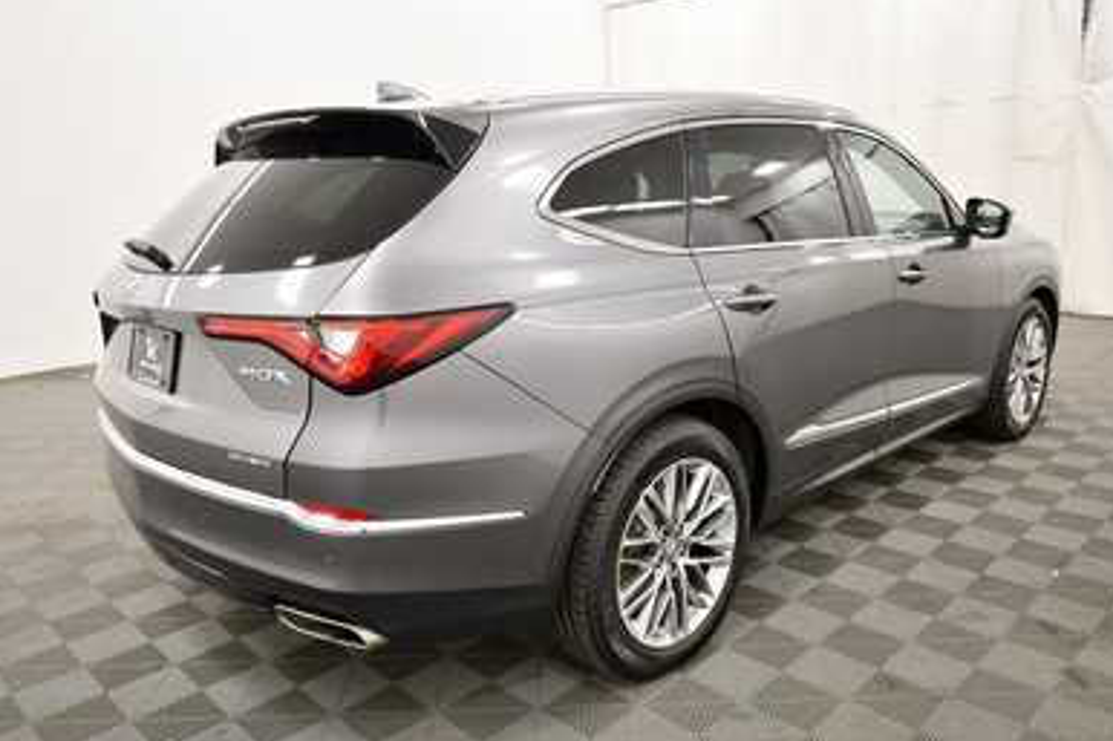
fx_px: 865
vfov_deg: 46.4
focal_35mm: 28
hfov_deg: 65.5
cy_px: 373
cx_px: 574
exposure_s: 1/125
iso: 1250
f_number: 5.3
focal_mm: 18
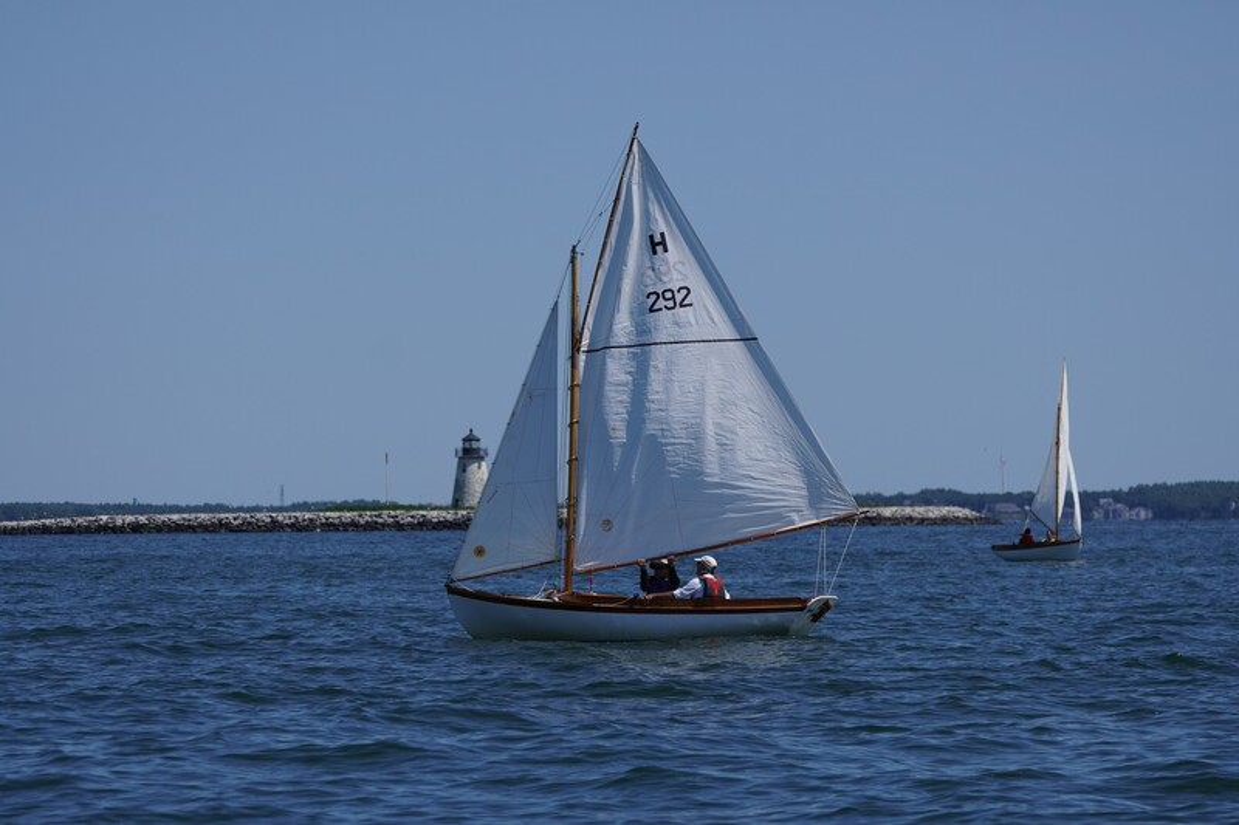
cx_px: 620
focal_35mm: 225
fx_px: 7742
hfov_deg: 9.2
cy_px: 412
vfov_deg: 6.1
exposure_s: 1/1250
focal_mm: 150
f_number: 5
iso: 100
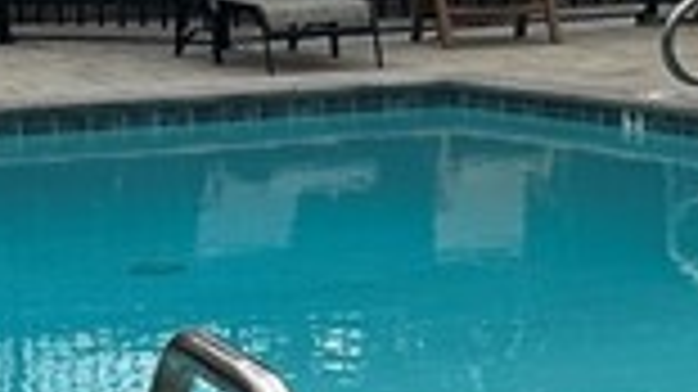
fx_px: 3200
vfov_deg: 7.0
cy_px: 99
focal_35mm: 173
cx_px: 698
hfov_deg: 12.3
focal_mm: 6.86
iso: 80
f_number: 1.78
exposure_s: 1/5000
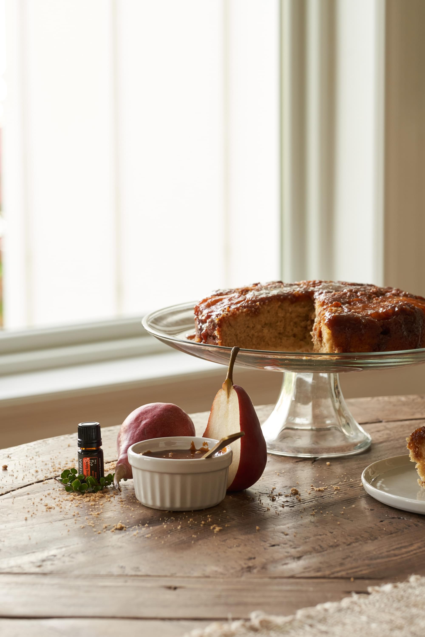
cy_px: 318
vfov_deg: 19.8
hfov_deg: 13.3
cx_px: 212
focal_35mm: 103
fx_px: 1824
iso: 640
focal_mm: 103
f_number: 7.1
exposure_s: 1/40
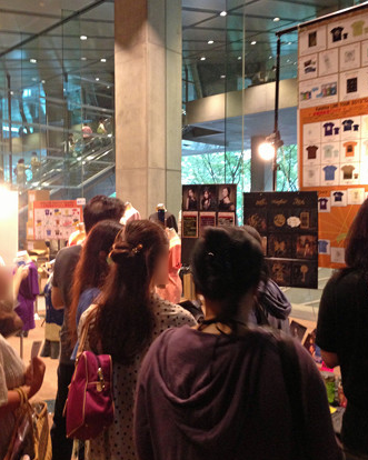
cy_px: 223
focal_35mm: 35
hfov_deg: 42.2
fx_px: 477
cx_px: 187
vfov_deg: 51.5
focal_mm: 4.13
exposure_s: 1/20
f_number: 2.4
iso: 320
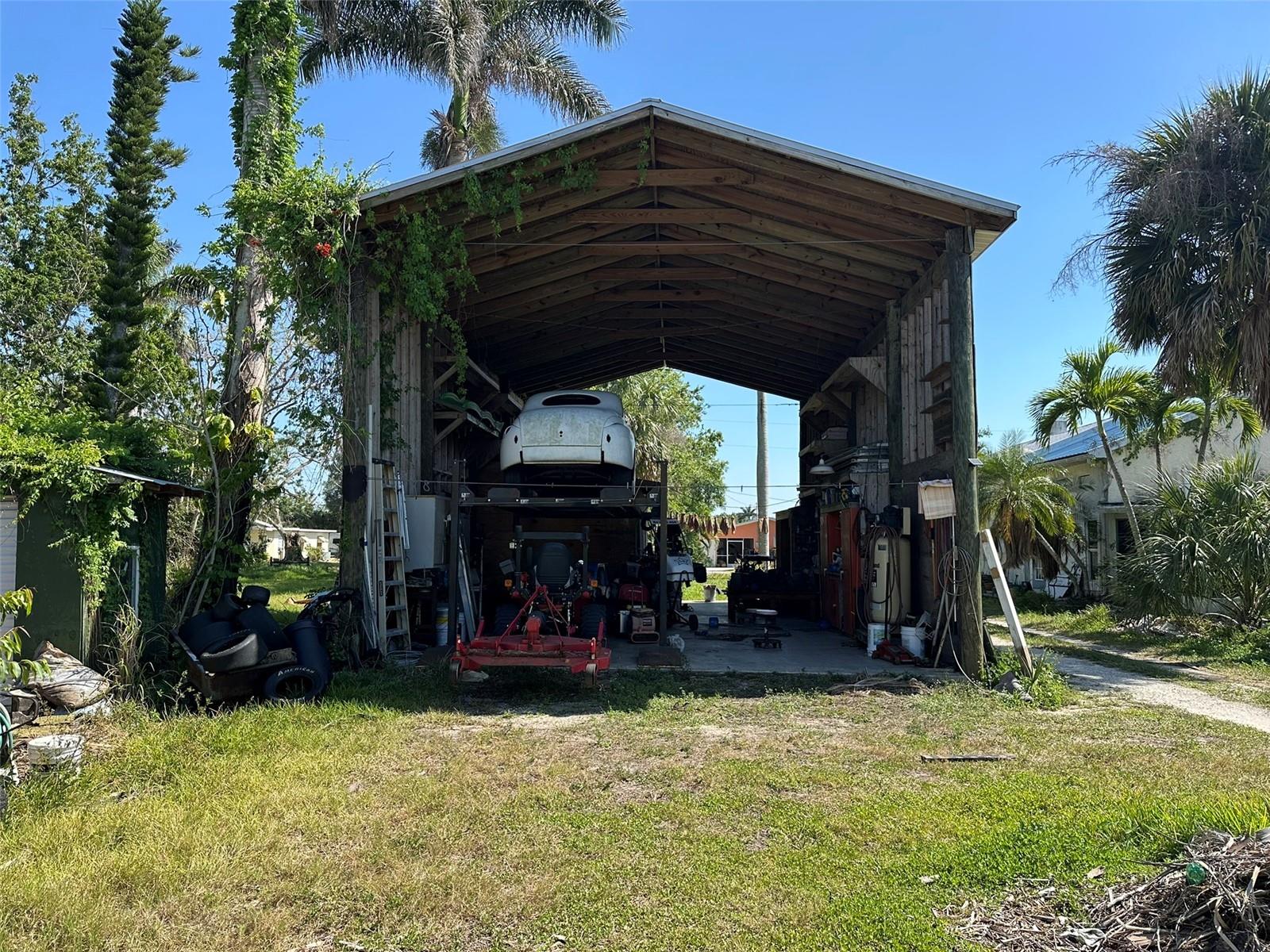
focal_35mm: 24
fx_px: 881
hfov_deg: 71.6
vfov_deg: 56.8
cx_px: 635
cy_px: 476
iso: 80
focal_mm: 6.86
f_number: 1.78
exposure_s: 1/2252
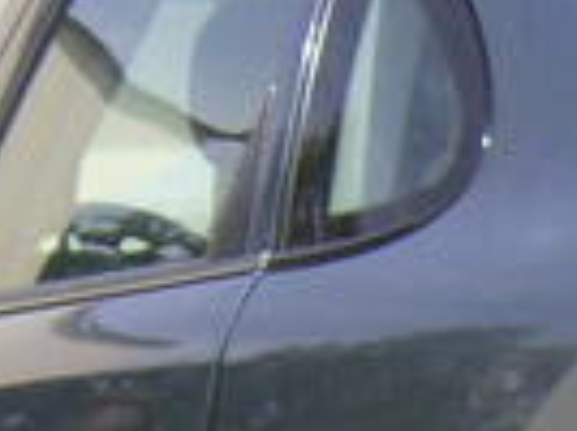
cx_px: 1033
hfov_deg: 3.8
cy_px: 832
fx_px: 8669
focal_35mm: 521
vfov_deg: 2.8
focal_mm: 14.4
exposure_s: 1/350
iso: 50
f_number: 4.7
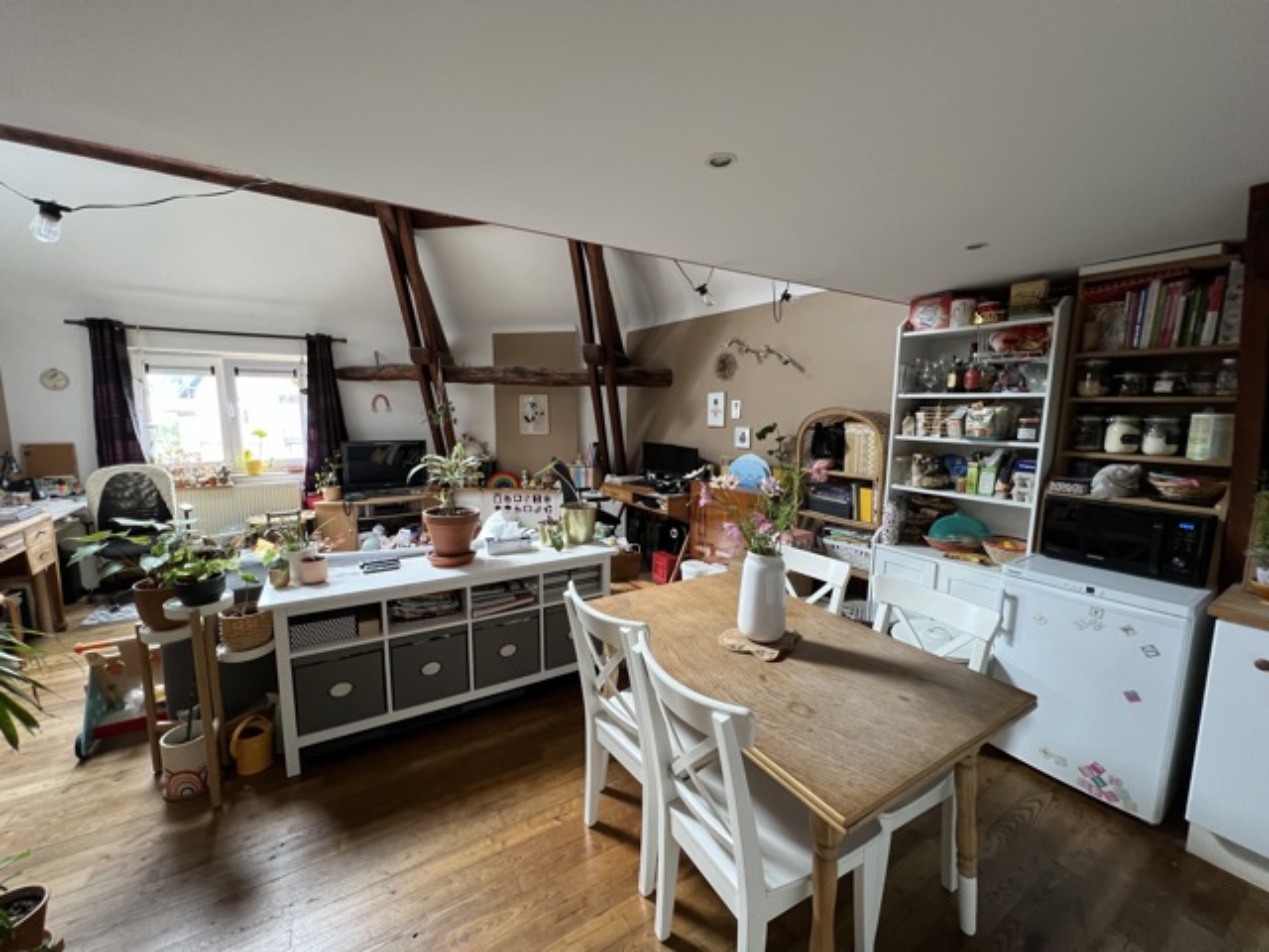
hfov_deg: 106.2
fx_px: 477
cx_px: 634
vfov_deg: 89.9
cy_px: 476
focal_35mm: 13
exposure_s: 1/75
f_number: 1.8
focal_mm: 1.57
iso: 250
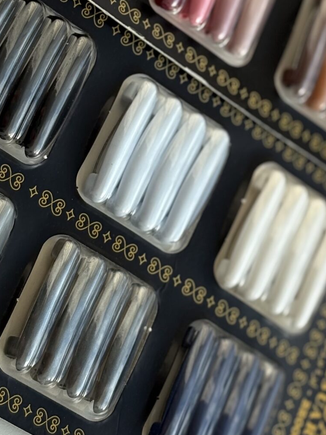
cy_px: 95
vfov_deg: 14.9
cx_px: 188
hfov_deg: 11.2
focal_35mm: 132
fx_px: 1657
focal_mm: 5.96
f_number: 1.6
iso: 40
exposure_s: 1/709
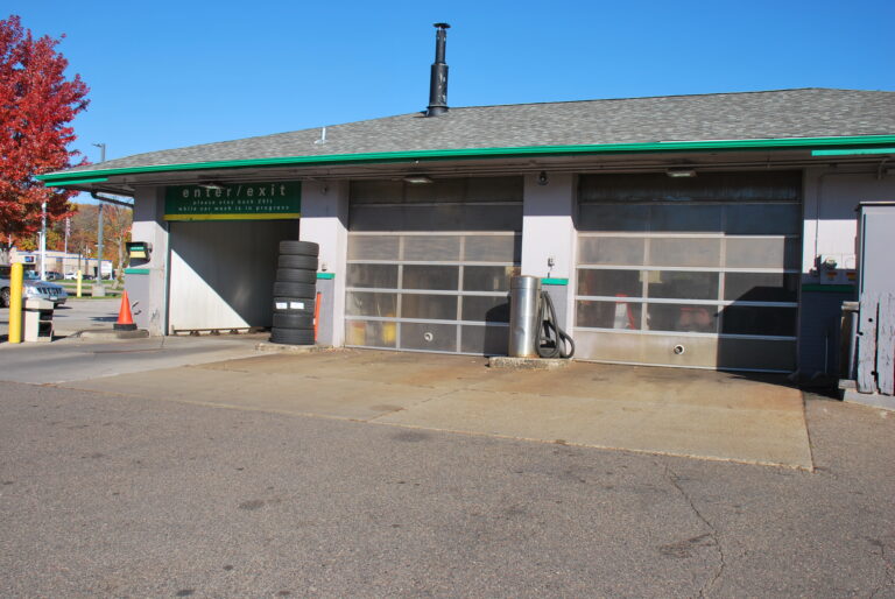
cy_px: 300
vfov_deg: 41.8
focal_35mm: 32
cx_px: 448
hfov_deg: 59.4
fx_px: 784
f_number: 8
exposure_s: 1/250
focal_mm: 21
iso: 100
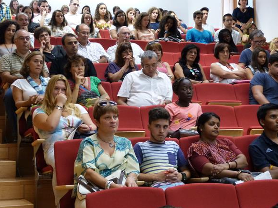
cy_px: 98
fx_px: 530
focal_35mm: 66
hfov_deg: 29.4
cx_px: 127
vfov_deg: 22.2
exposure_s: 1/10
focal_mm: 10.8
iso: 400
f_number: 3.2
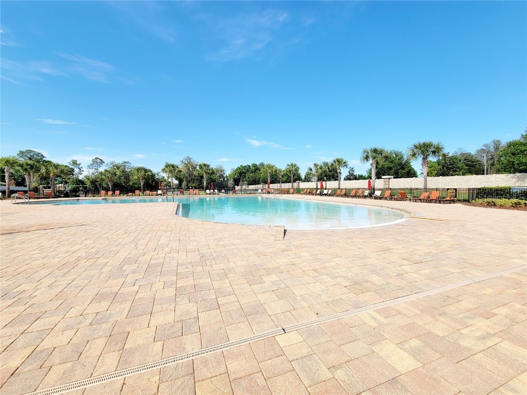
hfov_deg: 106.2
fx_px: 198
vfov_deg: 89.9
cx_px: 264
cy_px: 198
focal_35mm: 13
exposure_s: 1/2000
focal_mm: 2.2
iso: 50
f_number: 2.2
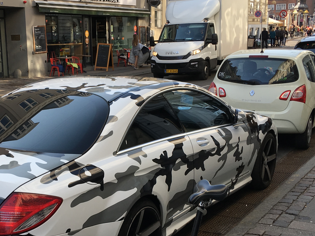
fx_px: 537
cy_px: 164
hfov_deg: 32.4
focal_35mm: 59
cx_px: 102
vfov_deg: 24.6
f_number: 2.2
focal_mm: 4.15
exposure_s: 1/425
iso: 25
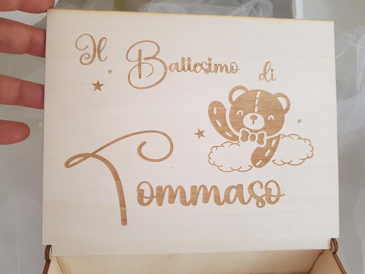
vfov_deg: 53.1
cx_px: 182
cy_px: 137
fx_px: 274
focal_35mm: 26
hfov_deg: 67.3
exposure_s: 1/120
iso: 64
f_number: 1.7
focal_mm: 4.2
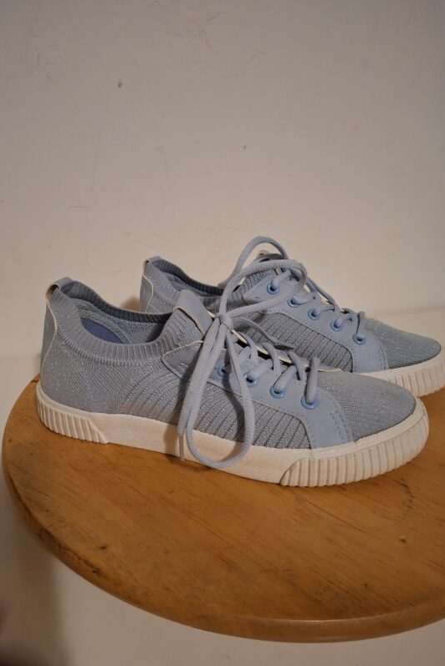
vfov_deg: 73.7
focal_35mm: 24
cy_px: 333
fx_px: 445
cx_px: 210
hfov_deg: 53.1
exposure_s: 1/24
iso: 800
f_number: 1.8
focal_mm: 5.54
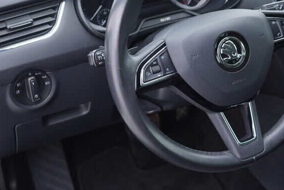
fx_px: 513
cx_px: 174
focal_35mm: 65
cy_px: 56
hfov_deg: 30.9
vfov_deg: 20.8
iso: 250
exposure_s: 1/40
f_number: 2.8
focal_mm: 24
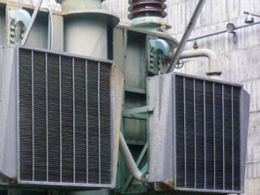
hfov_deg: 19.4
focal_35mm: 95
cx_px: -60
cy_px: 133
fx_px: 713
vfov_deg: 15.5
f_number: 2.8
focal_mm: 5.8
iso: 100
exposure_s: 1/100
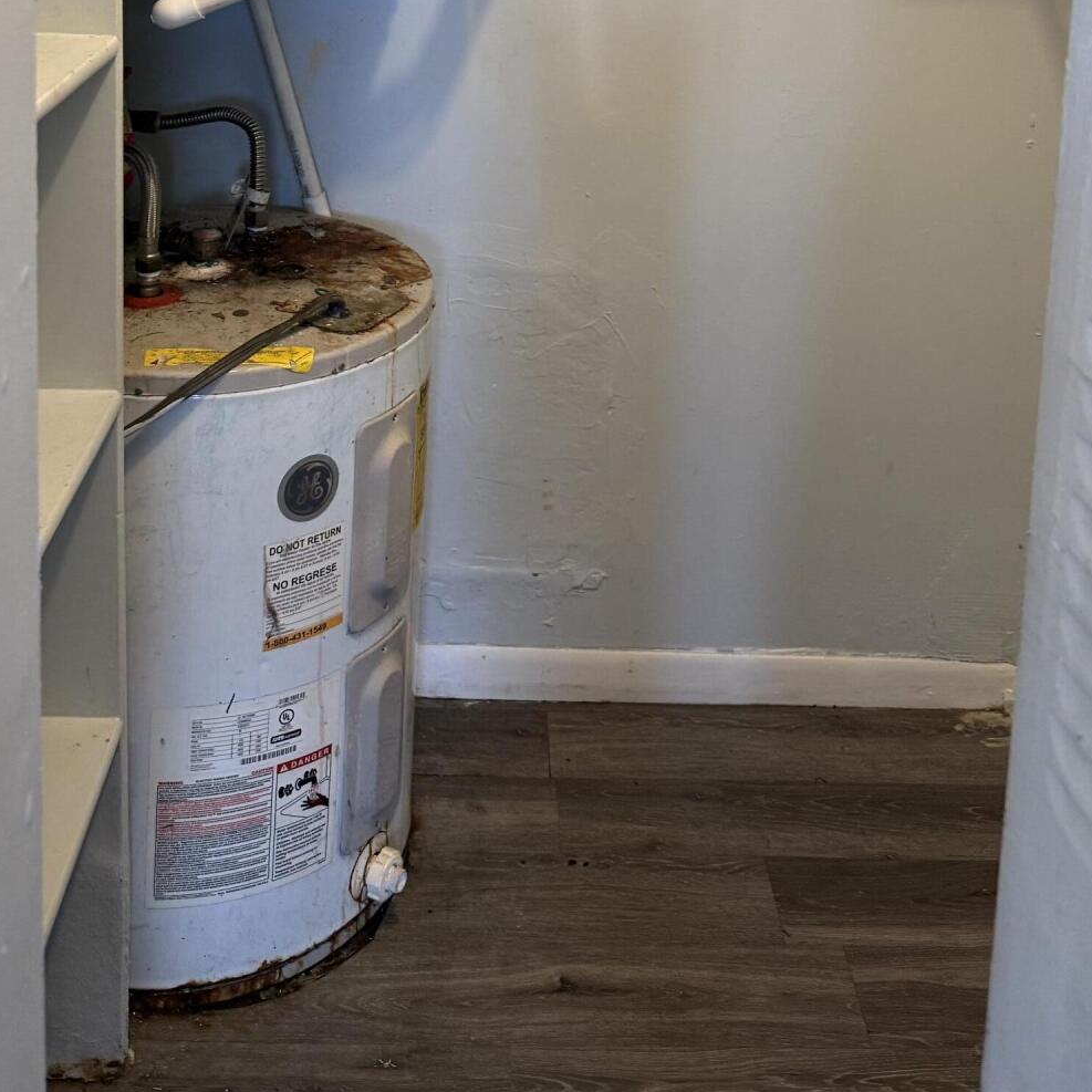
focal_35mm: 43
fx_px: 1535
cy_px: -12
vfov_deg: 35.3
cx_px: 575
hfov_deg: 39.2
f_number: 1.78
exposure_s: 1/60
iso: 250
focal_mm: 6.76
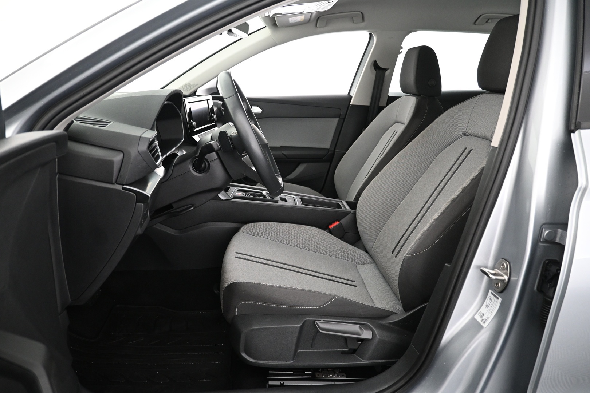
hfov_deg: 73.7
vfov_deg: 53.1
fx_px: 393
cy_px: 196
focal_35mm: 24
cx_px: 295
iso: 1600
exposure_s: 1/20
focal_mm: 16
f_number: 3.5
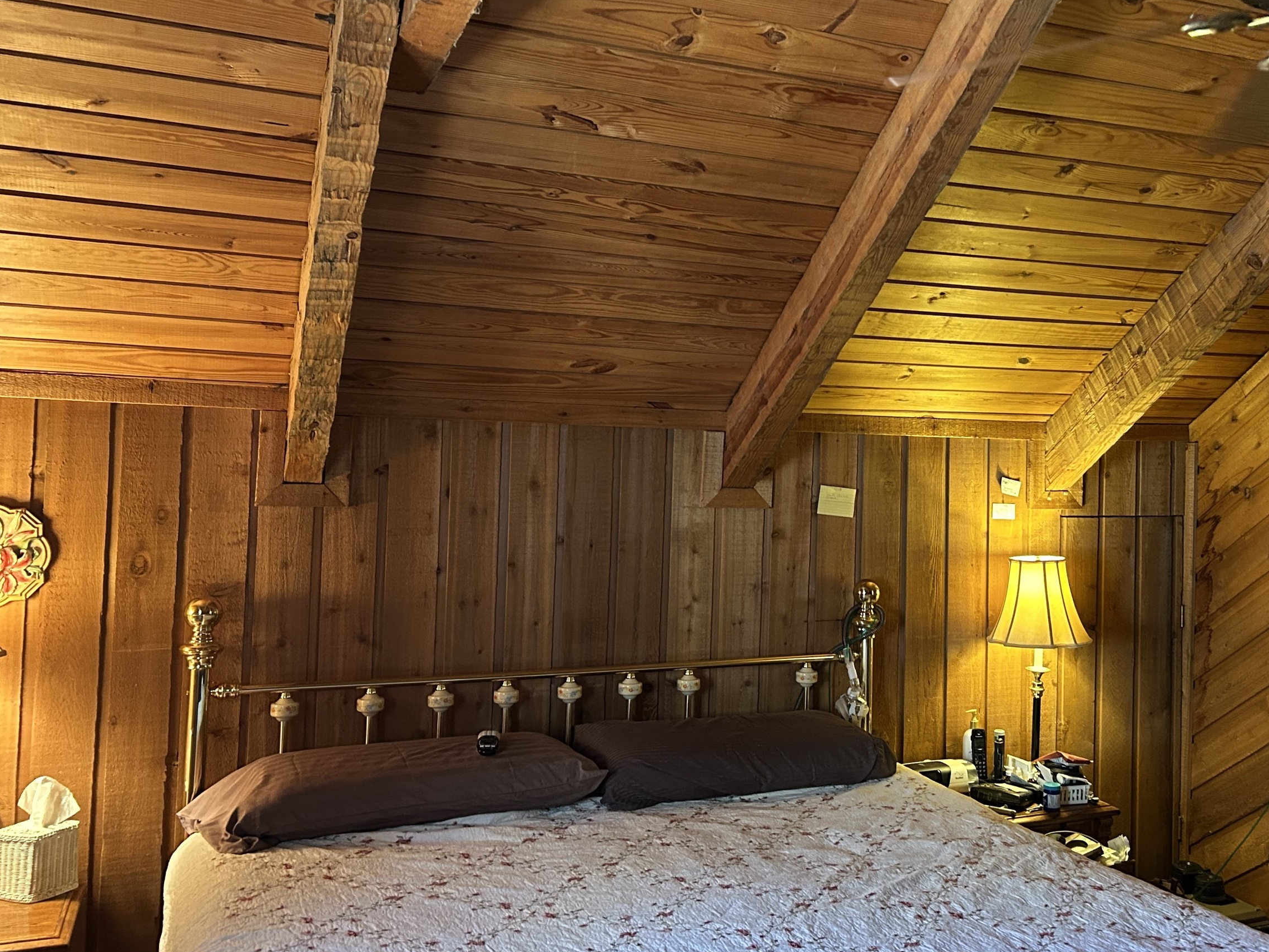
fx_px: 1283
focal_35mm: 35
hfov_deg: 51.8
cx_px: 824
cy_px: 381
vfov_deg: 40.5
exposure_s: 1/40
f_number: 1.5
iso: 500
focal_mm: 5.7
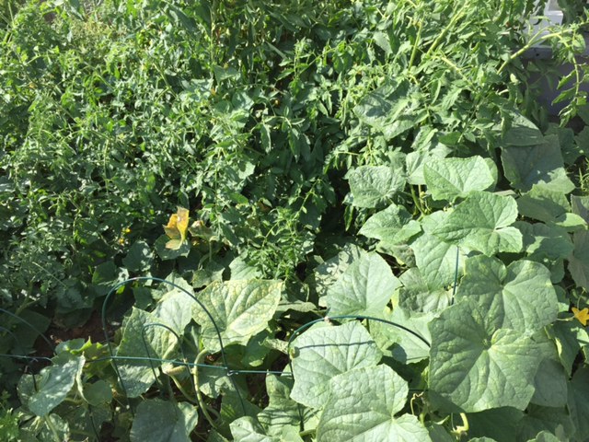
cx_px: 294
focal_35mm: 29
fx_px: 493
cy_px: 221
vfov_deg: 48.2
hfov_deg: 61.7
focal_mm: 4.15
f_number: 2.2
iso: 32
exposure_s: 1/898
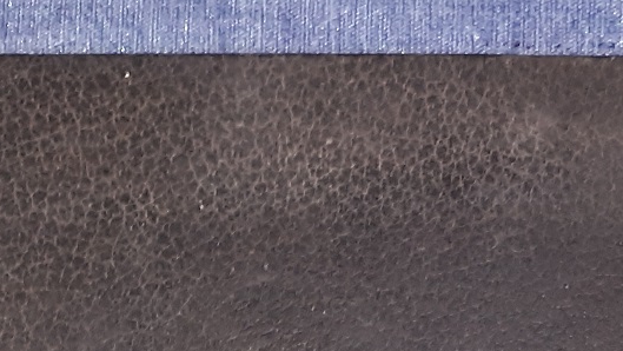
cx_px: 472
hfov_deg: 17.9
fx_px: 1967
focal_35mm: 119
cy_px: 883
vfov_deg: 9.0
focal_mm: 3.7
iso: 100
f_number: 1.7
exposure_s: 1/40
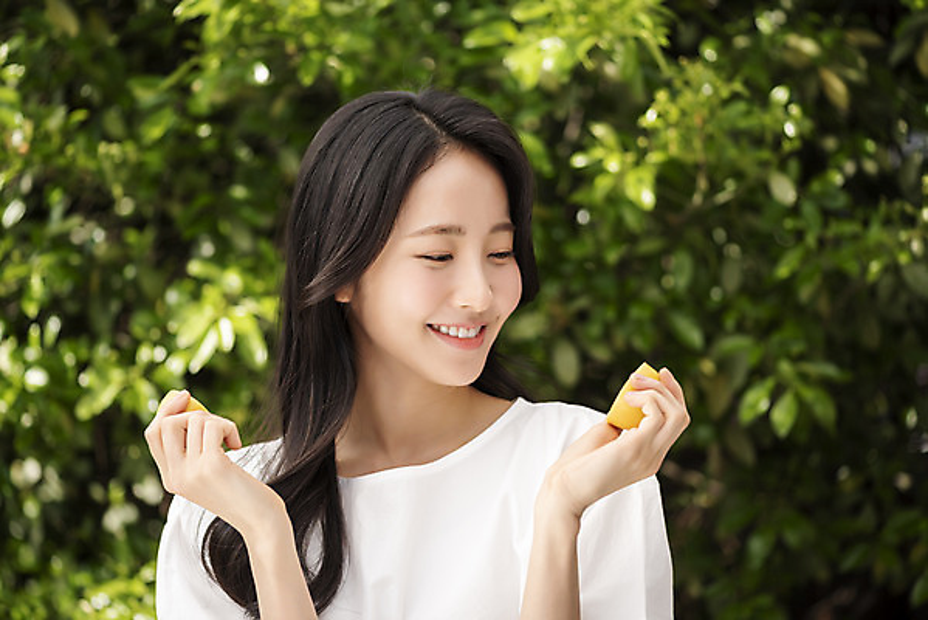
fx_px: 2708
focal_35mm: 105
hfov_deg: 19.4
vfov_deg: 13.1
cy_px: 310
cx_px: 464
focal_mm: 105
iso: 100
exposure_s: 1/400
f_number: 4
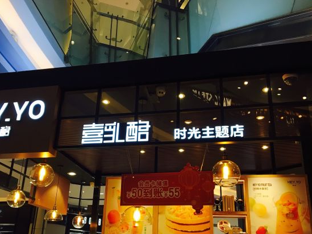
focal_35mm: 37
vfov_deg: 38.3
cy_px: 149
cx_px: 136
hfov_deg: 50.0
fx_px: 333
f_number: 2.2
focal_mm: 4.15
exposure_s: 1/33
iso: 40
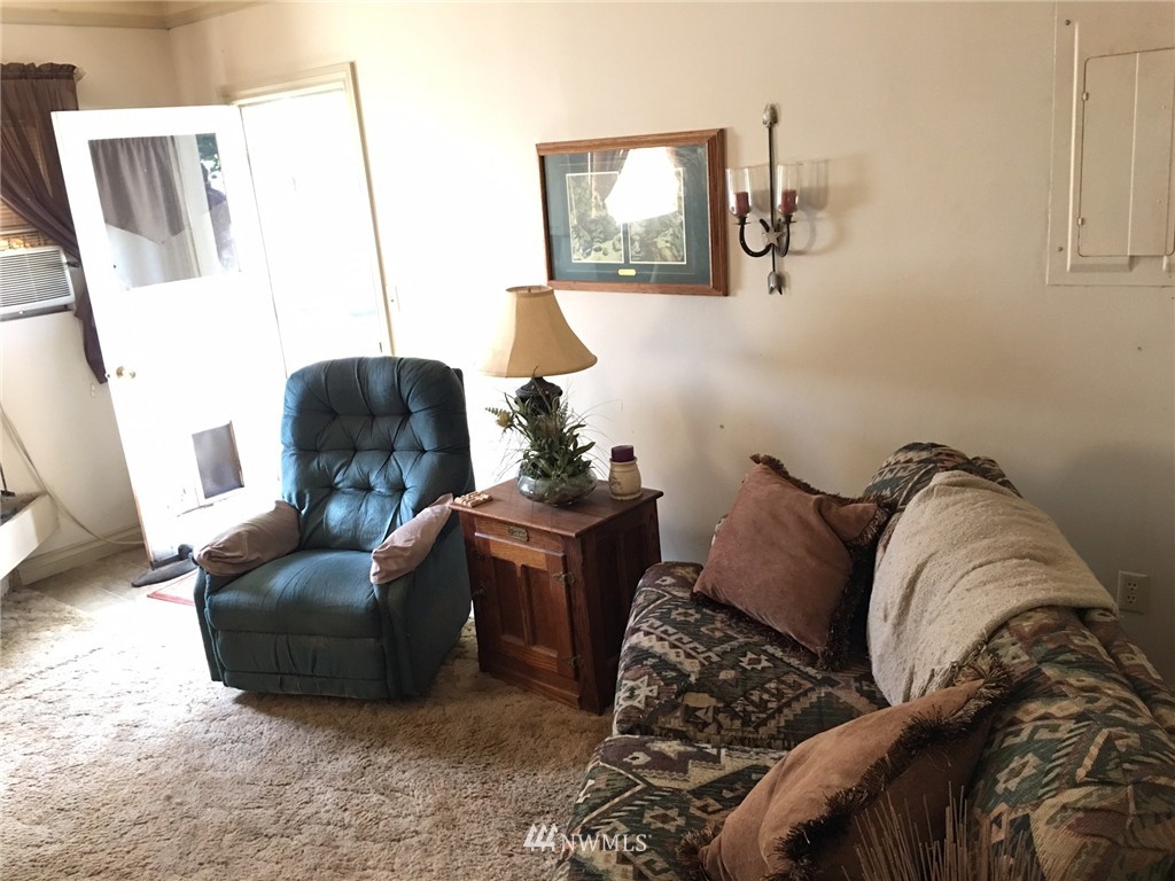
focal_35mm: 29
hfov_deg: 61.7
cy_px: 440
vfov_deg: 48.2
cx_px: 588
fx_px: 984
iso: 100
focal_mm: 4.15
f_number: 2.2
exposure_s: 1/15
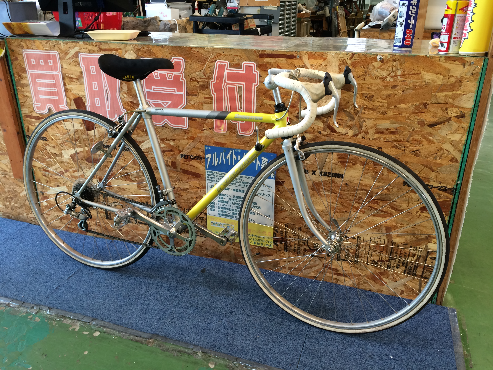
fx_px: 413
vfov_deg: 48.2
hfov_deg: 61.7
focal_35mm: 29
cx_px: 246
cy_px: 185
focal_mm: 4.15
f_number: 2.2
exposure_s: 1/30
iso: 40
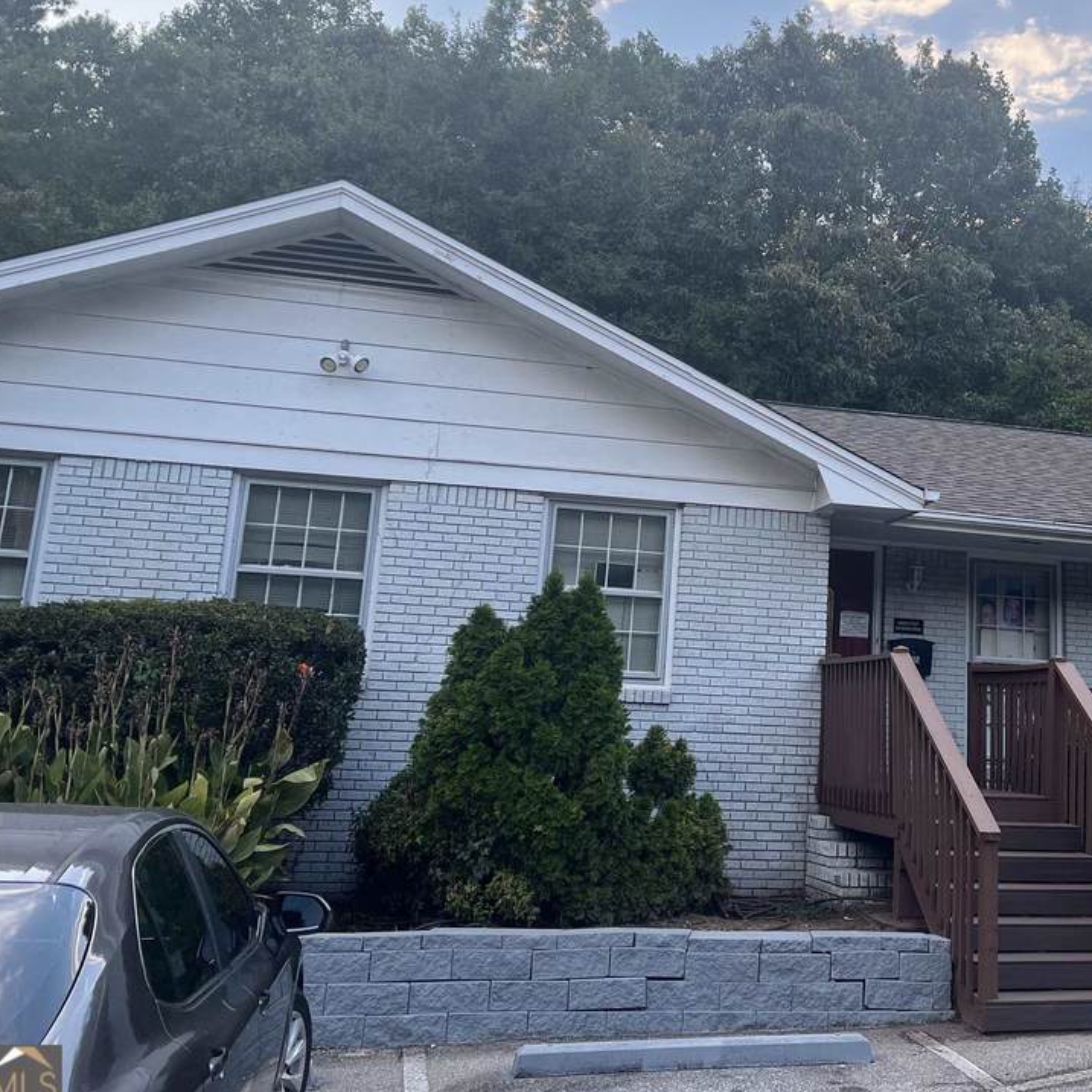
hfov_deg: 39.8
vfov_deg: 40.5
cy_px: 387
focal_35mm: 41
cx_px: 818
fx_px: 1463
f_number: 1.6
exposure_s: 1/415
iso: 50
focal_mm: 5.1
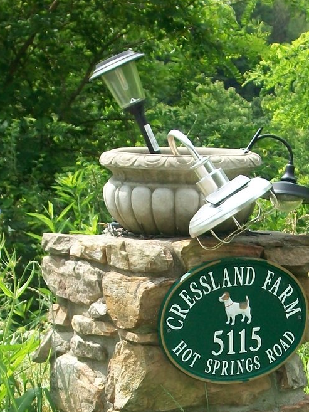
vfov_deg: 16.0
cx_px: 217
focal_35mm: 122
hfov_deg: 12.1
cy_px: 353
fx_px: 1452
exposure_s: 1/500
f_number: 3.6
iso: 80
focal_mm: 8.8
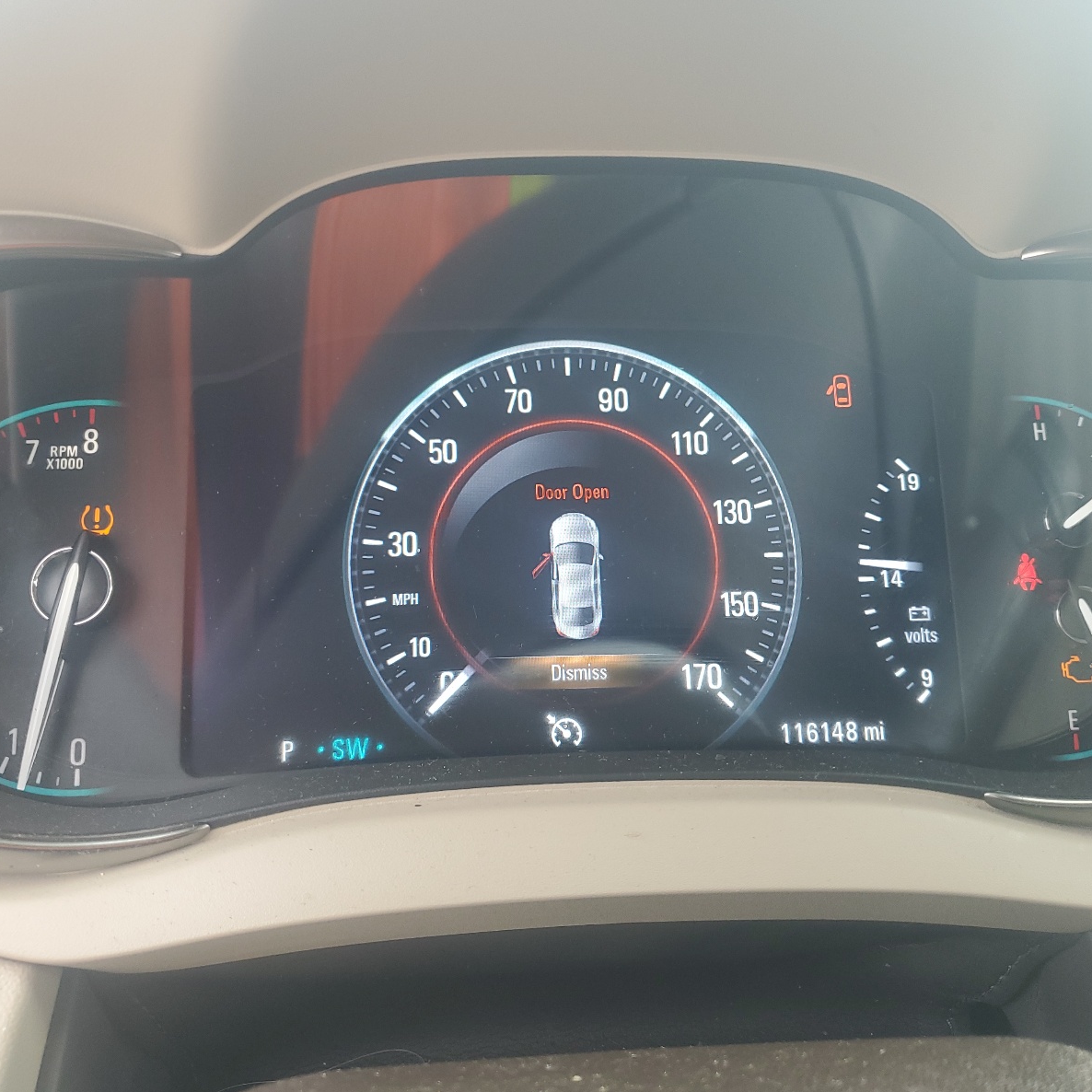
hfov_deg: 52.5
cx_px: 548
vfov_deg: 52.5
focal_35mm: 31
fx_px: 1106
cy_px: 545
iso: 58
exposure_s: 1/60.2
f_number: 1.5
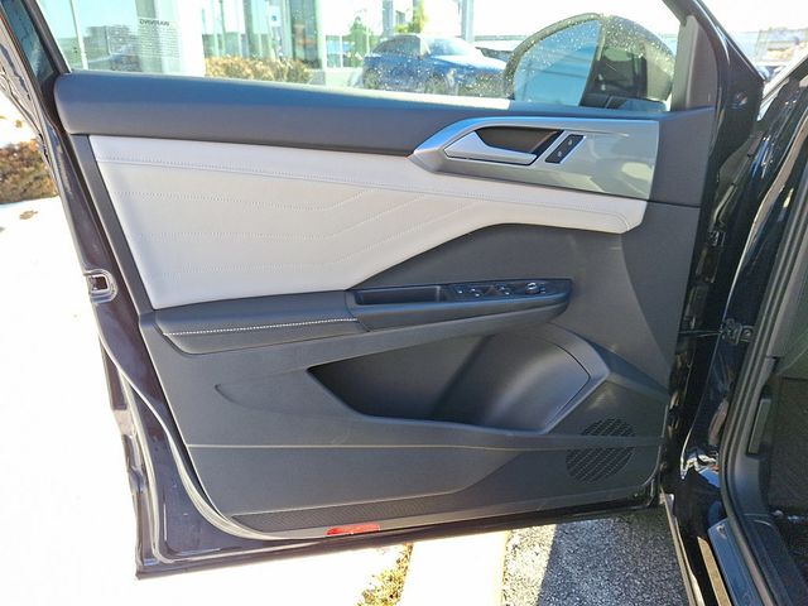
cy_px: 303
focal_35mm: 25
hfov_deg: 69.4
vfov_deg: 54.9
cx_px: 404
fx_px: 584
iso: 25
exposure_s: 1/167
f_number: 1.8
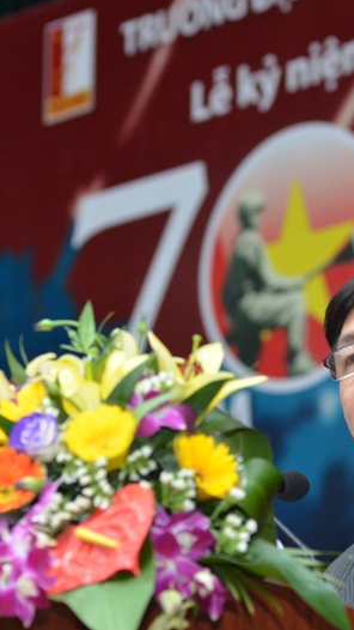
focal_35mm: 205
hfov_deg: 5.9
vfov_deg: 10.5
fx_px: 3420
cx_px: 191
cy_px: 314
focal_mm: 86
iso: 1600
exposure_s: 1/100
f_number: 4.5
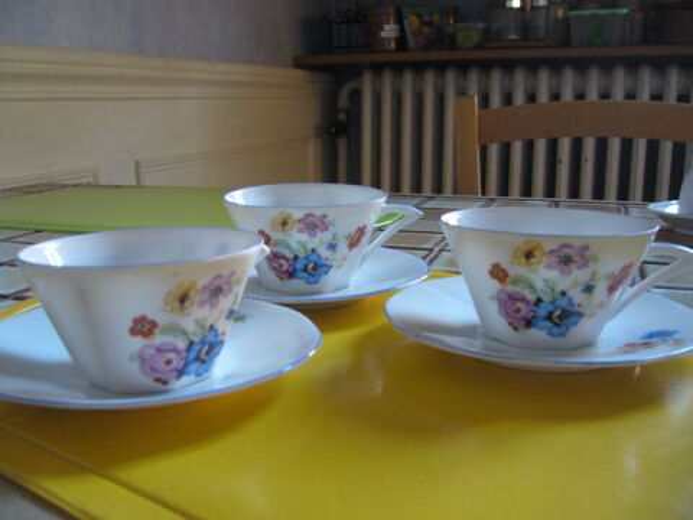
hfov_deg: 52.6
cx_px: 346
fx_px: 701
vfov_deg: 40.7
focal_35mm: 35
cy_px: 260
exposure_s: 1/8
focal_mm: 5.8
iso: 200
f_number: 2.8
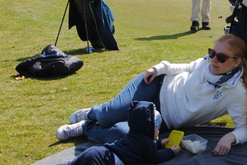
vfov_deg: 12.7
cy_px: 8
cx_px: 201
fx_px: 735
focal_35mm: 107
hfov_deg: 18.9
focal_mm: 28
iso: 100
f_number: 7.1
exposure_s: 1/200
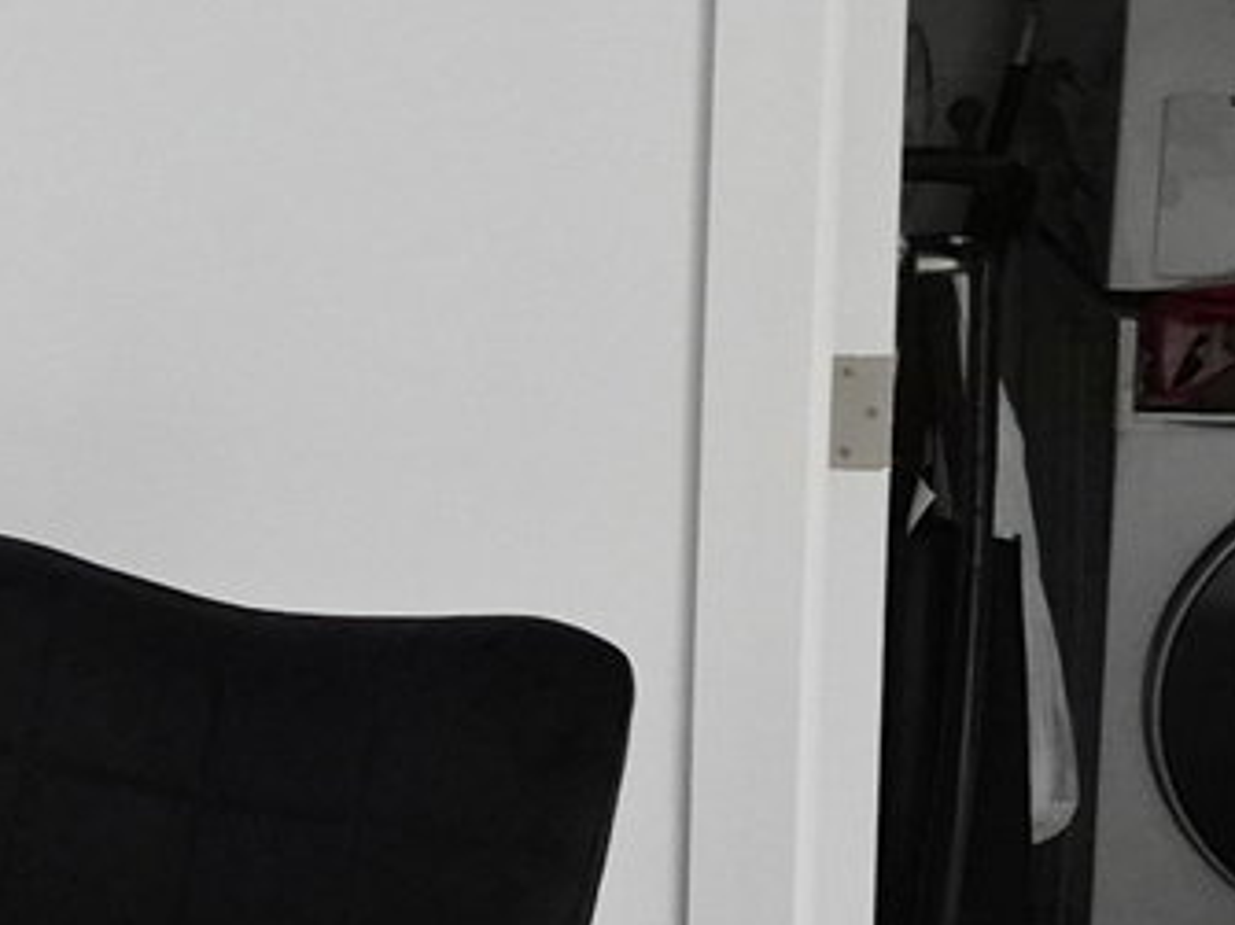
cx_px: -866
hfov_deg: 15.7
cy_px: 461
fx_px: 3923
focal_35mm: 110
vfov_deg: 13.5
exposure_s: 1/100
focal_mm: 5.4
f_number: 1.8
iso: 1000
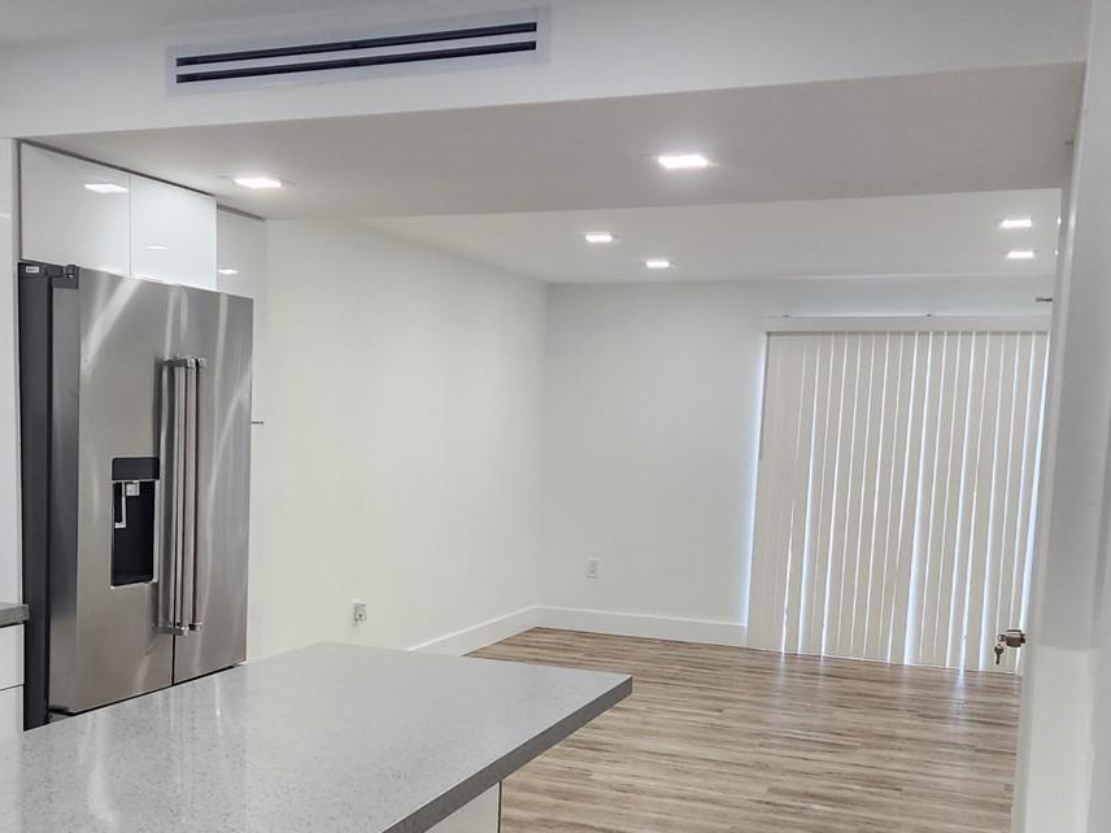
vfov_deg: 33.2
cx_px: 408
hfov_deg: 43.5
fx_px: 1380
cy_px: 573
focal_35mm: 43
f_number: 1.8
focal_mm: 6.4
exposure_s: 1/120
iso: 160
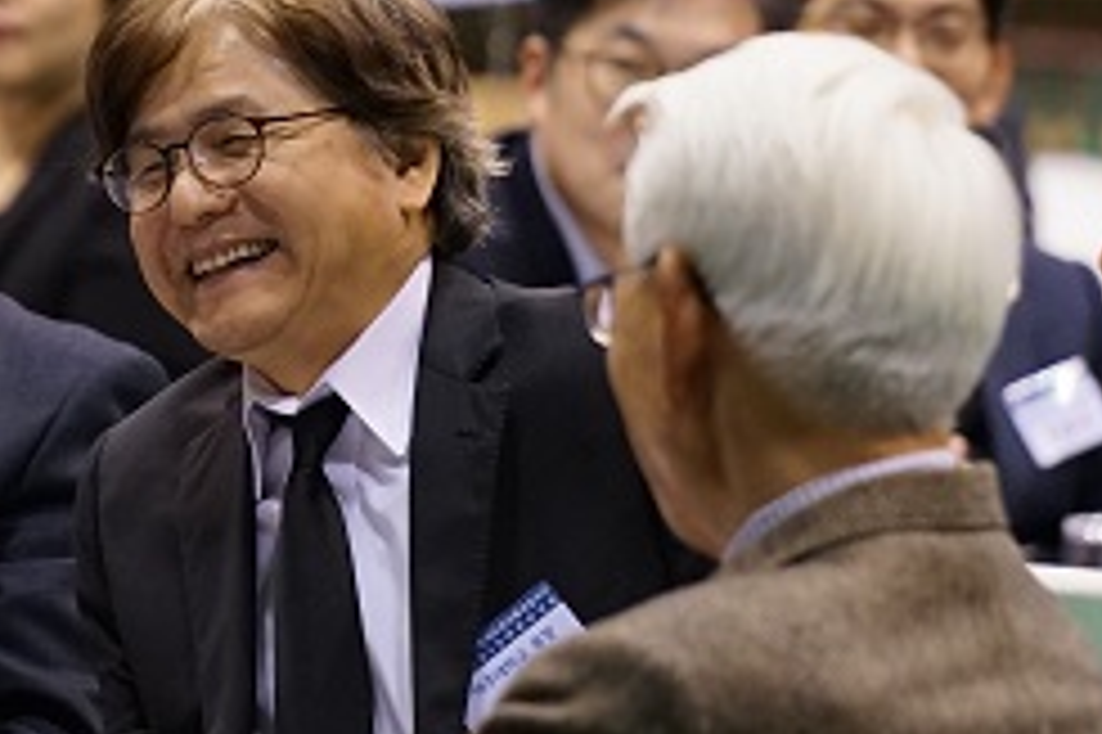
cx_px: 139
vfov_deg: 2.1
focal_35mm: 653
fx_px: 19975
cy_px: 331
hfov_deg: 3.2
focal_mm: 200
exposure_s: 1/250
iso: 1600
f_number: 4
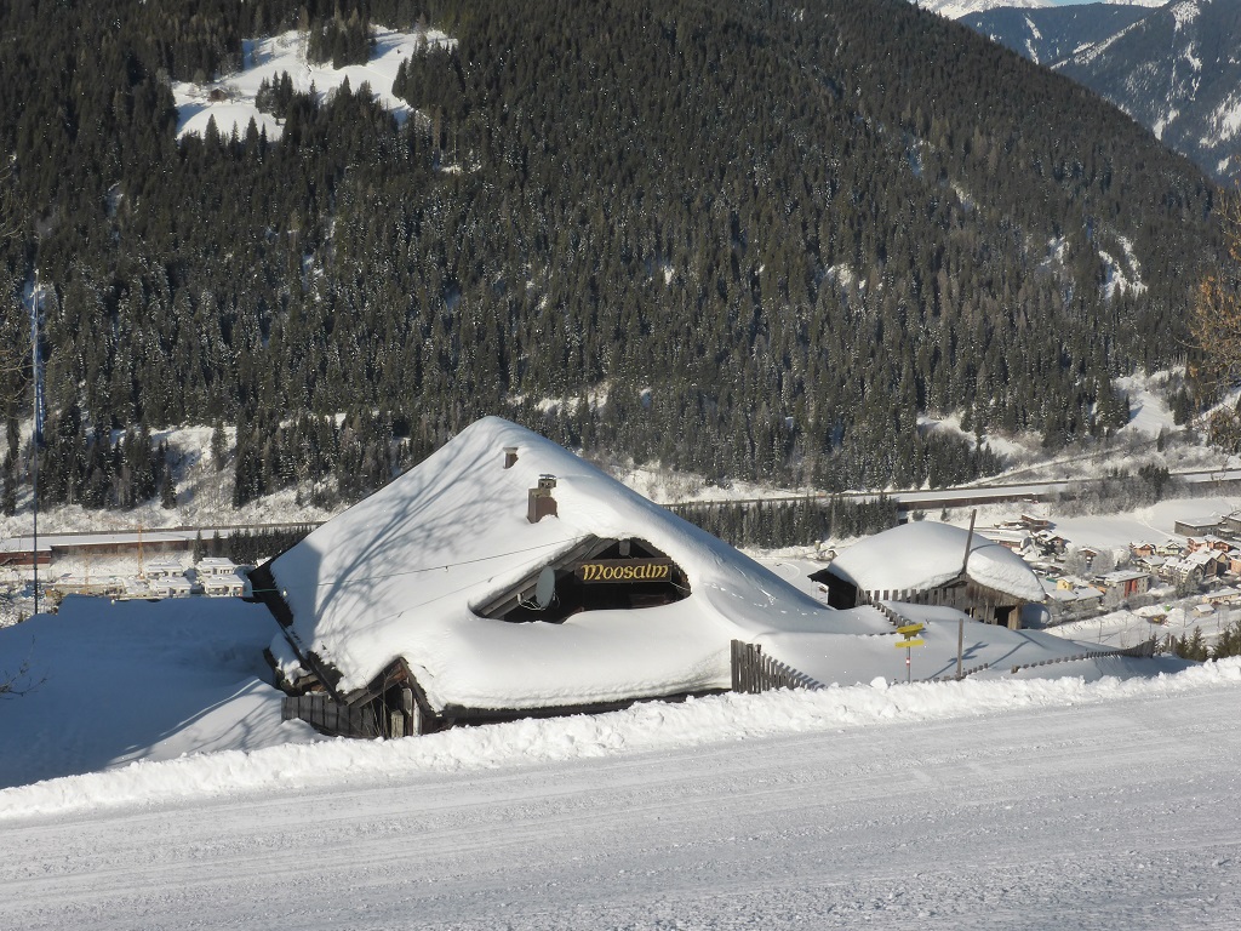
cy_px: 466
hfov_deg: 33.8
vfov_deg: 25.7
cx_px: 620
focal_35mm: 57
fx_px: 2043
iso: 200
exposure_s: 1/1600
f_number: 6.3
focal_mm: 9.7
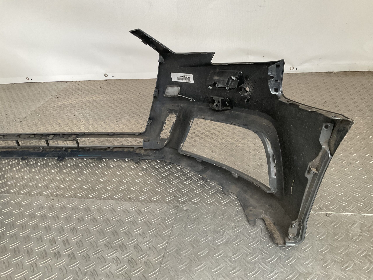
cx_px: 186
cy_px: 140
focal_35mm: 29
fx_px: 312
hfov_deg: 61.7
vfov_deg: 48.2
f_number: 1.8
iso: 64
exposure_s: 1/50
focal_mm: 3
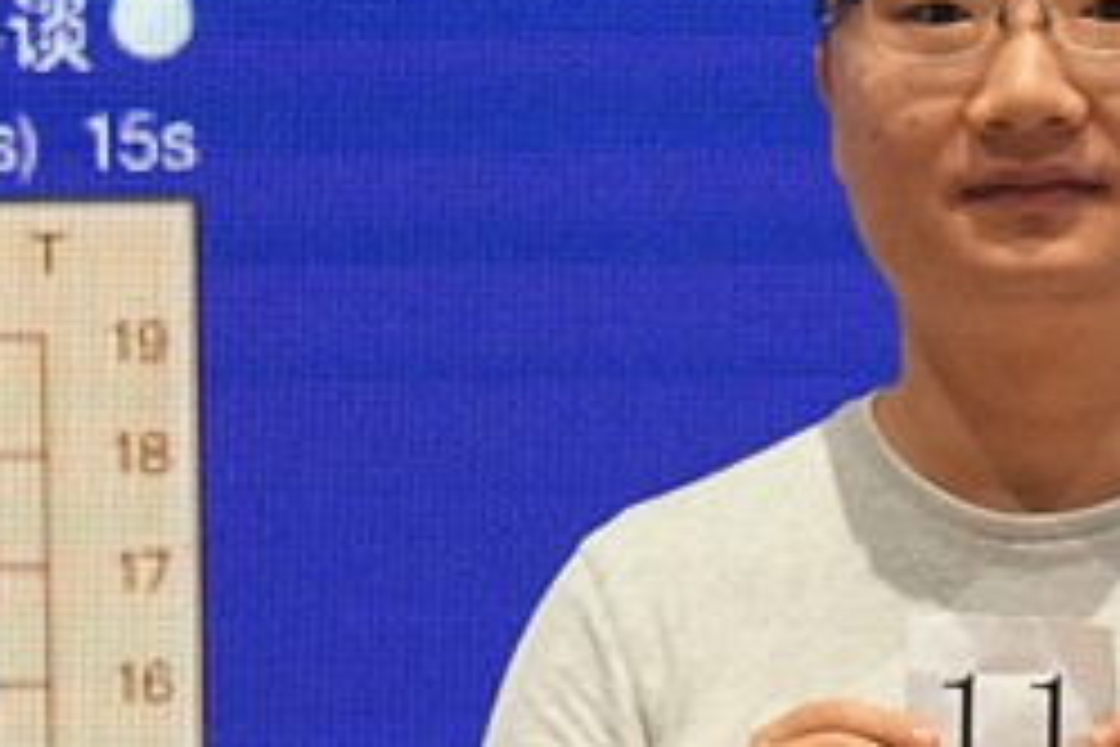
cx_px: 895
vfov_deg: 3.7
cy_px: 760
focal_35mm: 375
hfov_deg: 5.5
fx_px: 11666
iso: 2500
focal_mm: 70
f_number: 4
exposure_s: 1/125
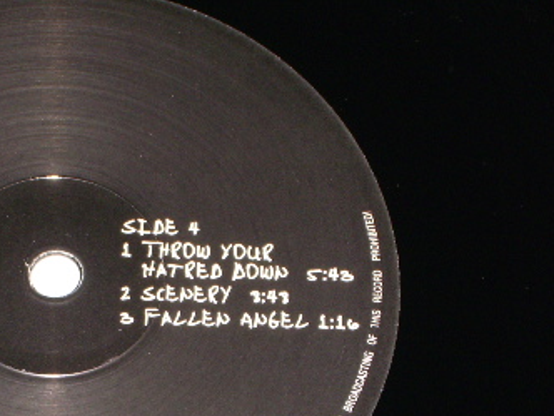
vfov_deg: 7.2
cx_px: 67
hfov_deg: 9.6
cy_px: 304
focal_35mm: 206
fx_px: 3297
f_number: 7.7
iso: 80
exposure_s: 1/60
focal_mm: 17.4
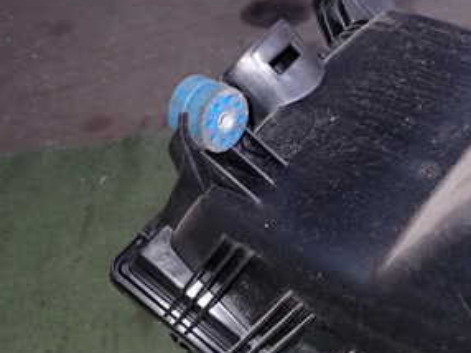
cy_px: 285
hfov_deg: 29.4
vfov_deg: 22.9
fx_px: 856
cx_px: 428
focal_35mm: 63
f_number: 6.3
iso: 250
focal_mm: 5.4
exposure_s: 1/30
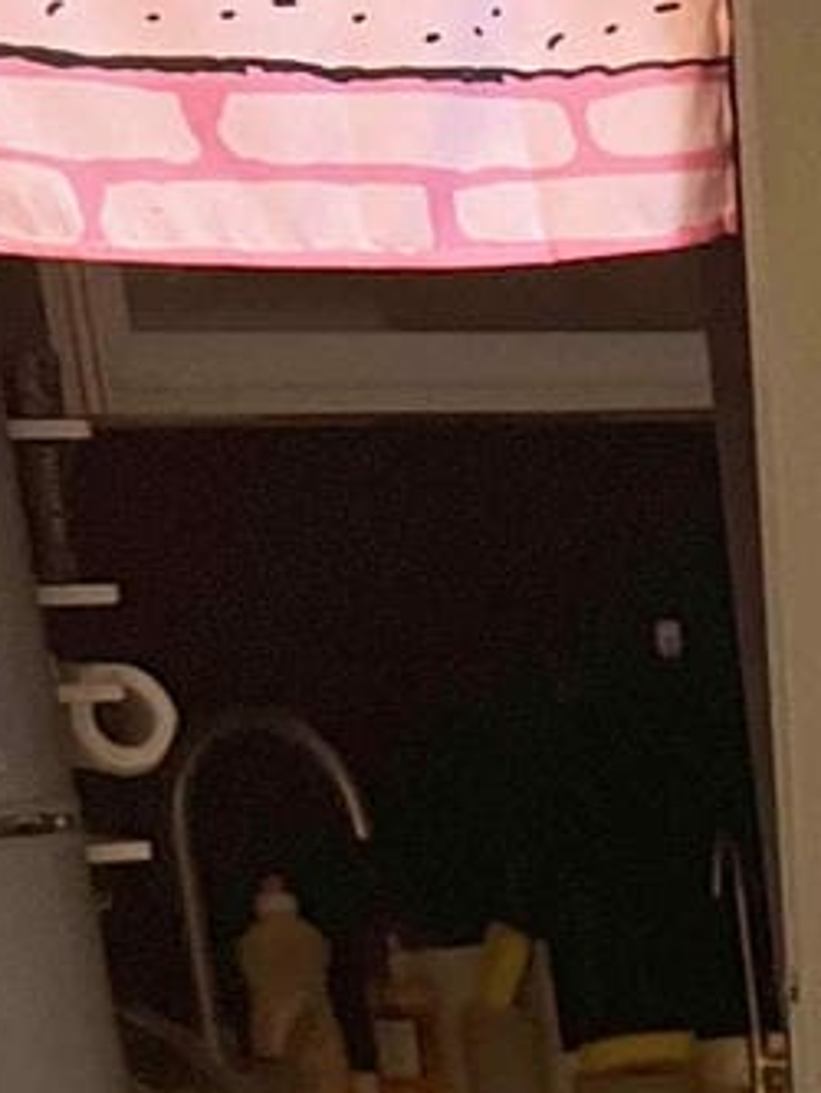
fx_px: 3950
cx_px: 1714
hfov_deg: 10.7
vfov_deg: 13.7
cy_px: 2120
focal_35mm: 125
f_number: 1.5
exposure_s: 1/60
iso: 160
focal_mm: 5.7
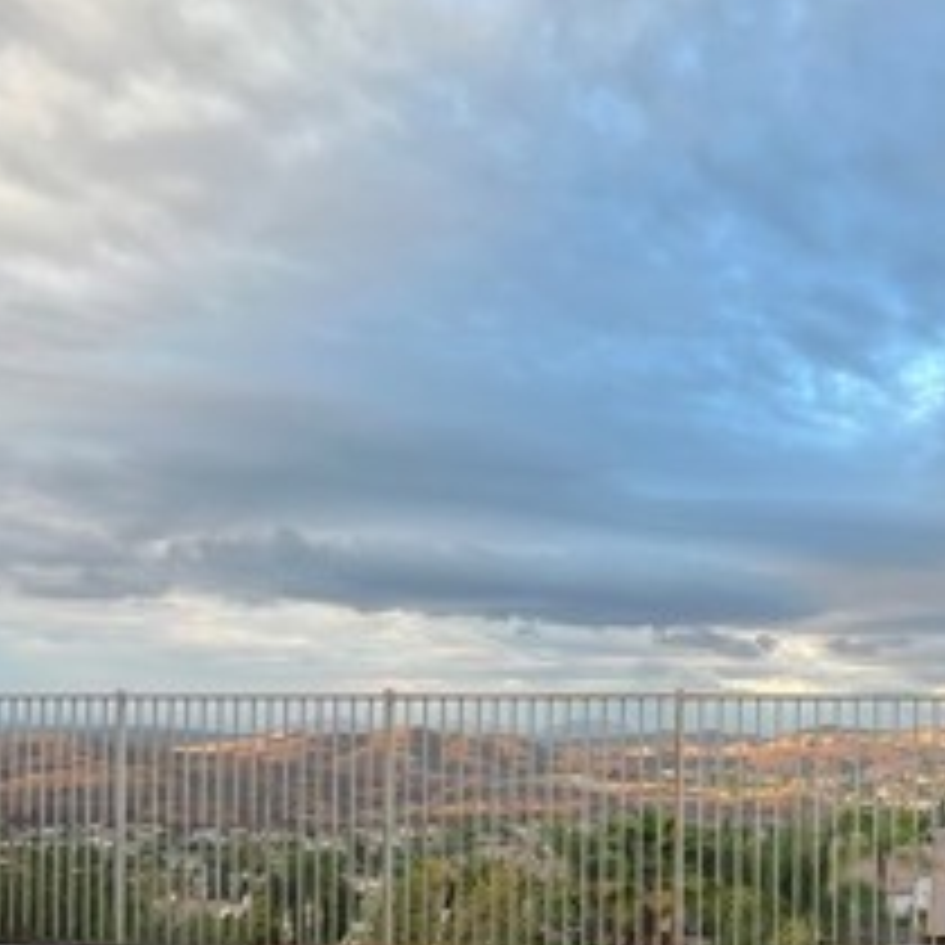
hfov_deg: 40.5
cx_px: 972
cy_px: 716
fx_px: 1081
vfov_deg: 45.5
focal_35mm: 35
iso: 32
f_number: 1.8
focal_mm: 1.57
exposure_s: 1/114
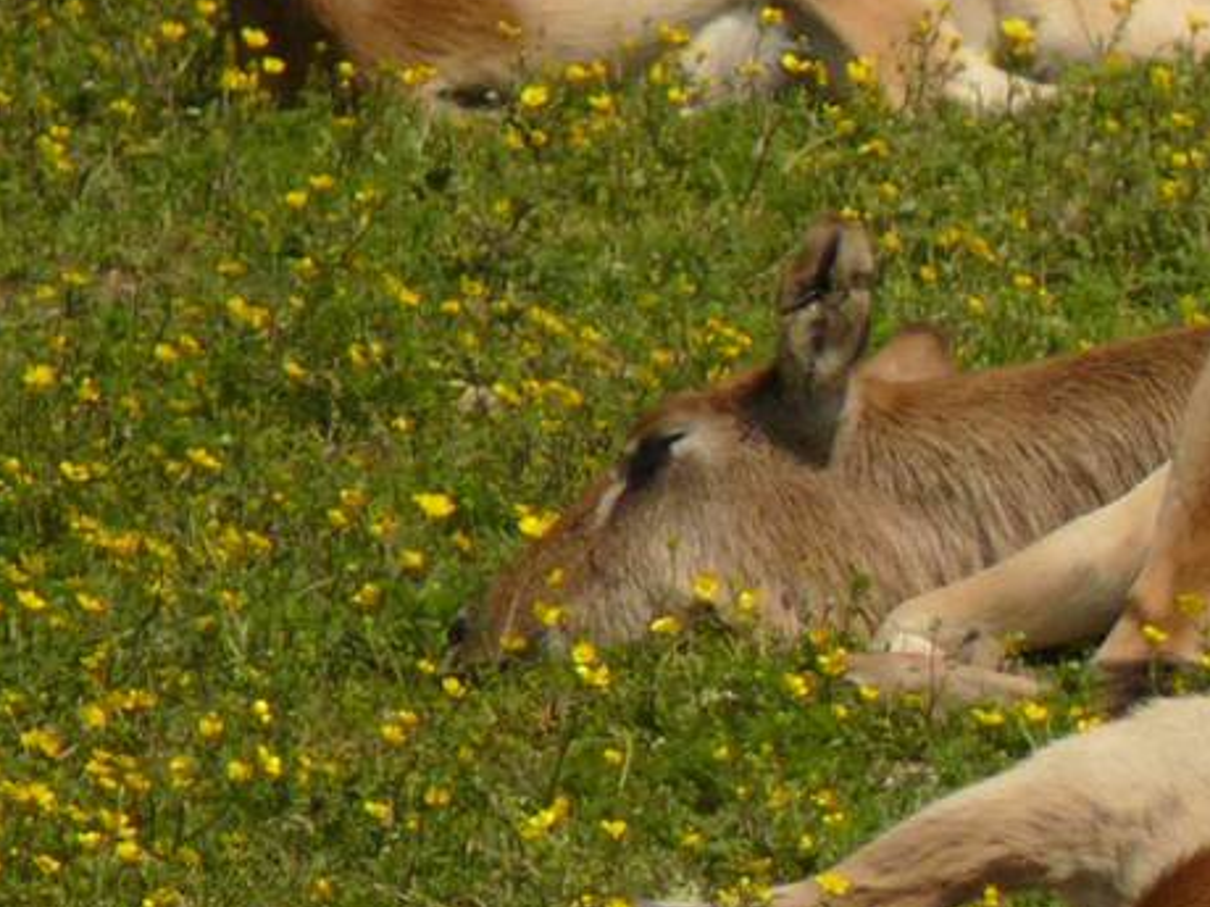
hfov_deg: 1.2
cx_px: 2057
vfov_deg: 0.9
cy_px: 904
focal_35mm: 1633
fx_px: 57081
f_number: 3.7
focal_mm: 88.8
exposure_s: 1/640
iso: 100
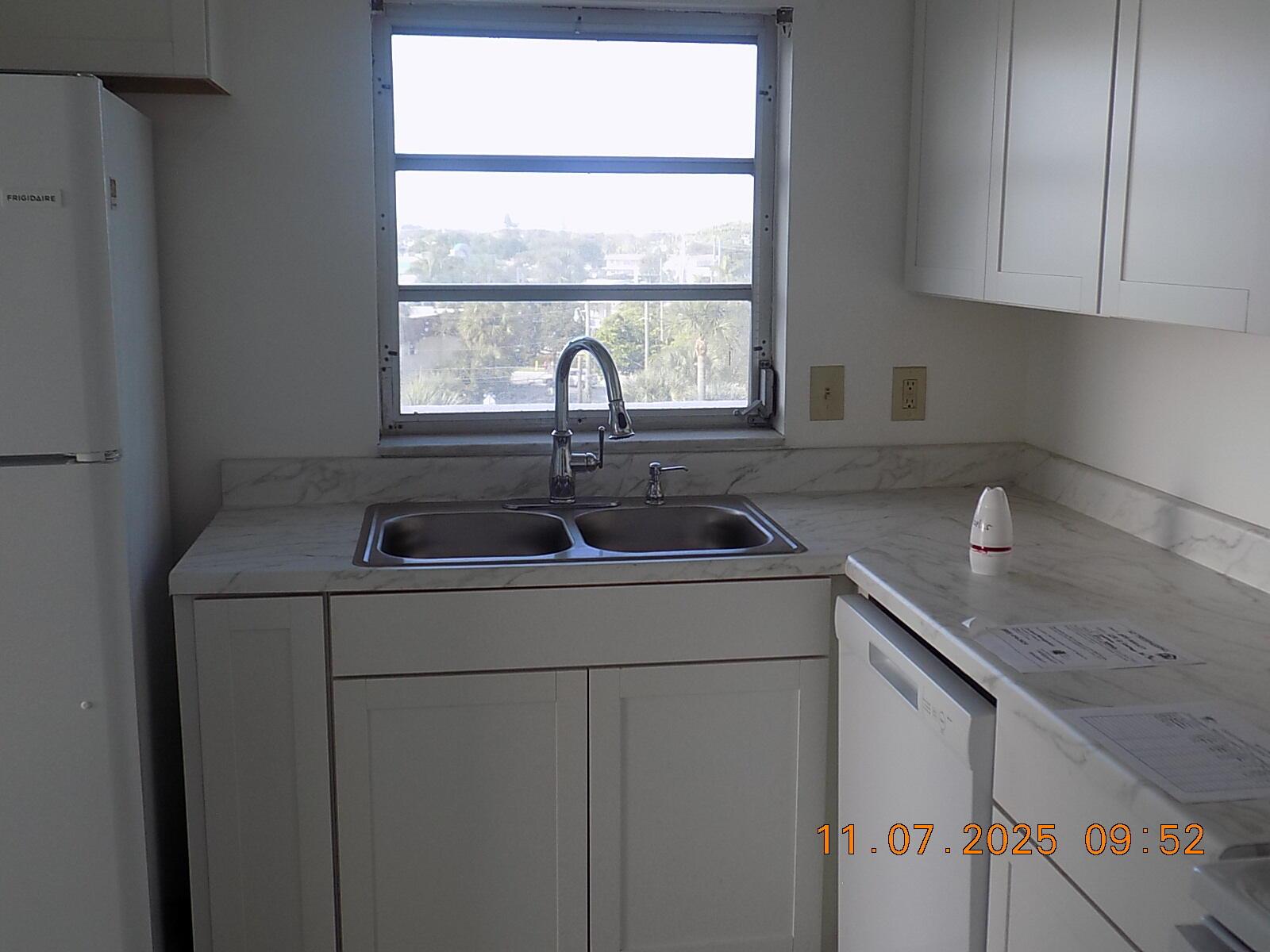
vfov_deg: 41.8
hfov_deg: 54.0
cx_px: 635
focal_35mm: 34
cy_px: 476
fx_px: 1247
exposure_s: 1/80
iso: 80
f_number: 3.4
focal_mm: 6.1
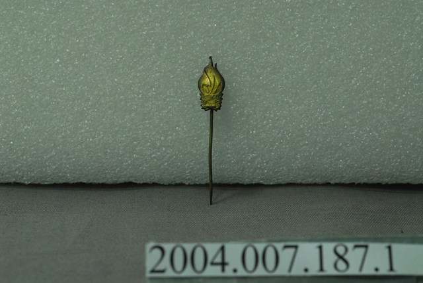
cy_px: 142
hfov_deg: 22.6
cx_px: 212
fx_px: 1058
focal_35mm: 90
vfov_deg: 15.2
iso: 1000
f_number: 10
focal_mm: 60
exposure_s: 1/15
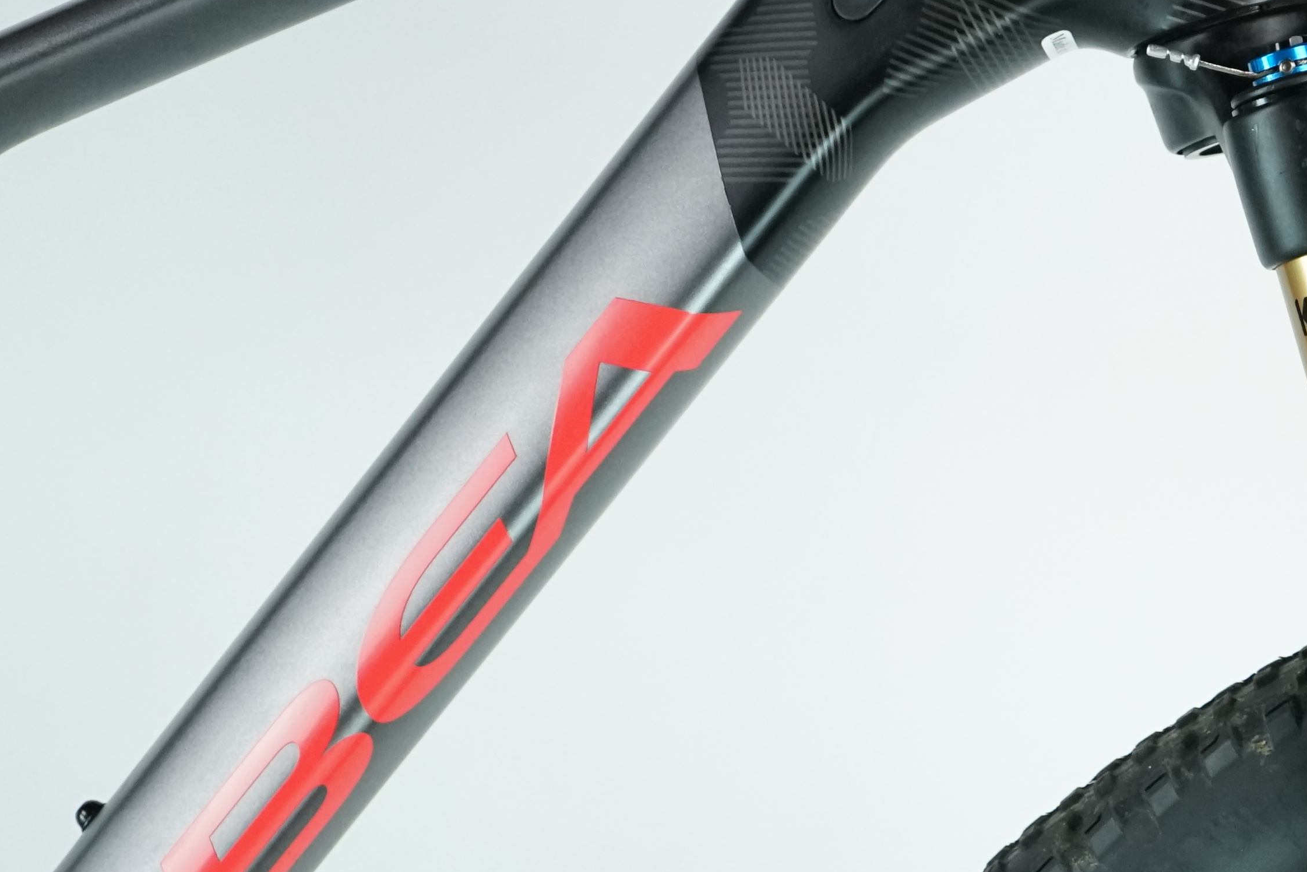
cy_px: 1028
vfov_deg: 11.7
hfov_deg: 17.2
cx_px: 1439
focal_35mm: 115
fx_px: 4175
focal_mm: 43
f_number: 5.6
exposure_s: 1/200
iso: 2500
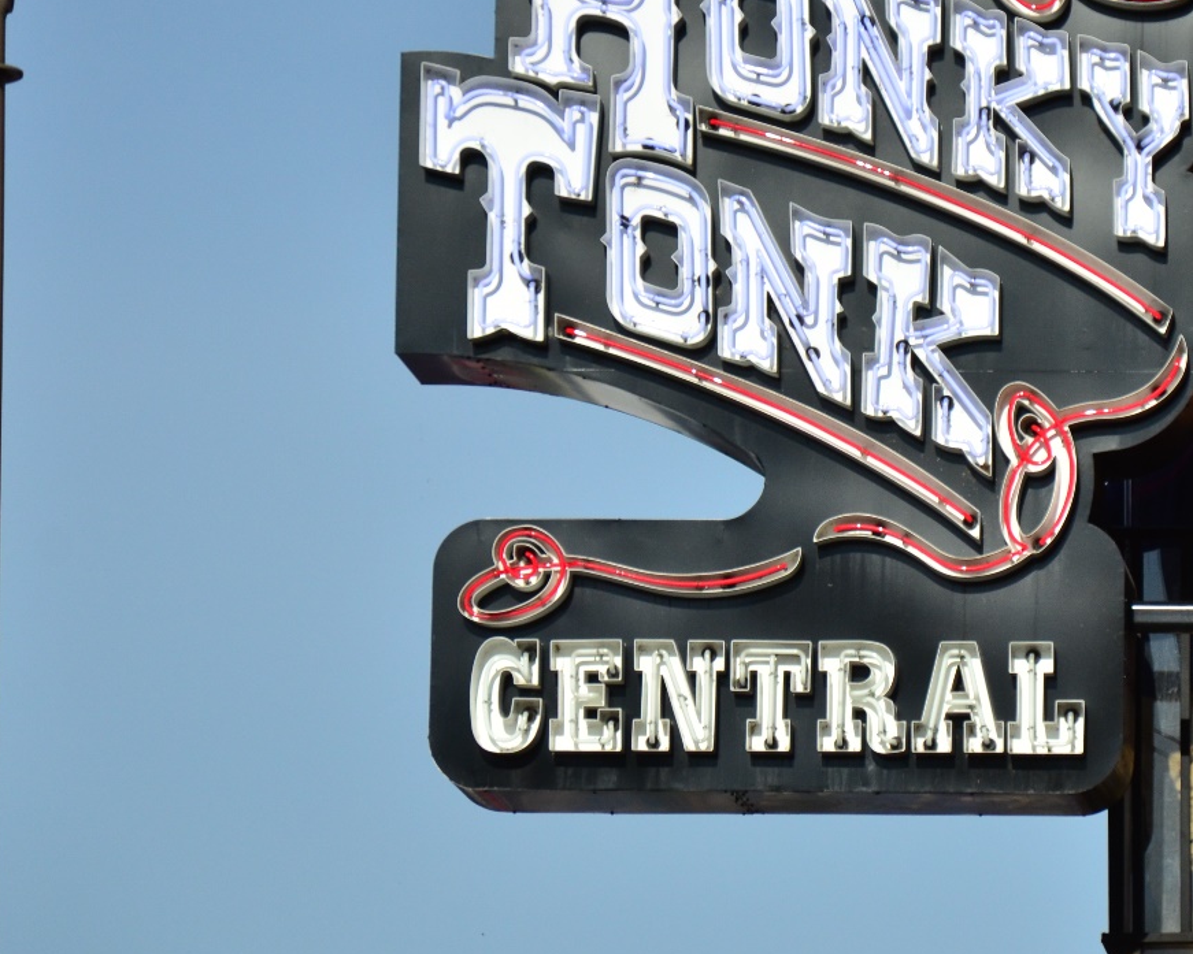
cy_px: 283
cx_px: 977
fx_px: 9565
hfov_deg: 7.1
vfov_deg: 5.7
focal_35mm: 271
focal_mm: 105
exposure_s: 1/4000
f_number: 6.3
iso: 500
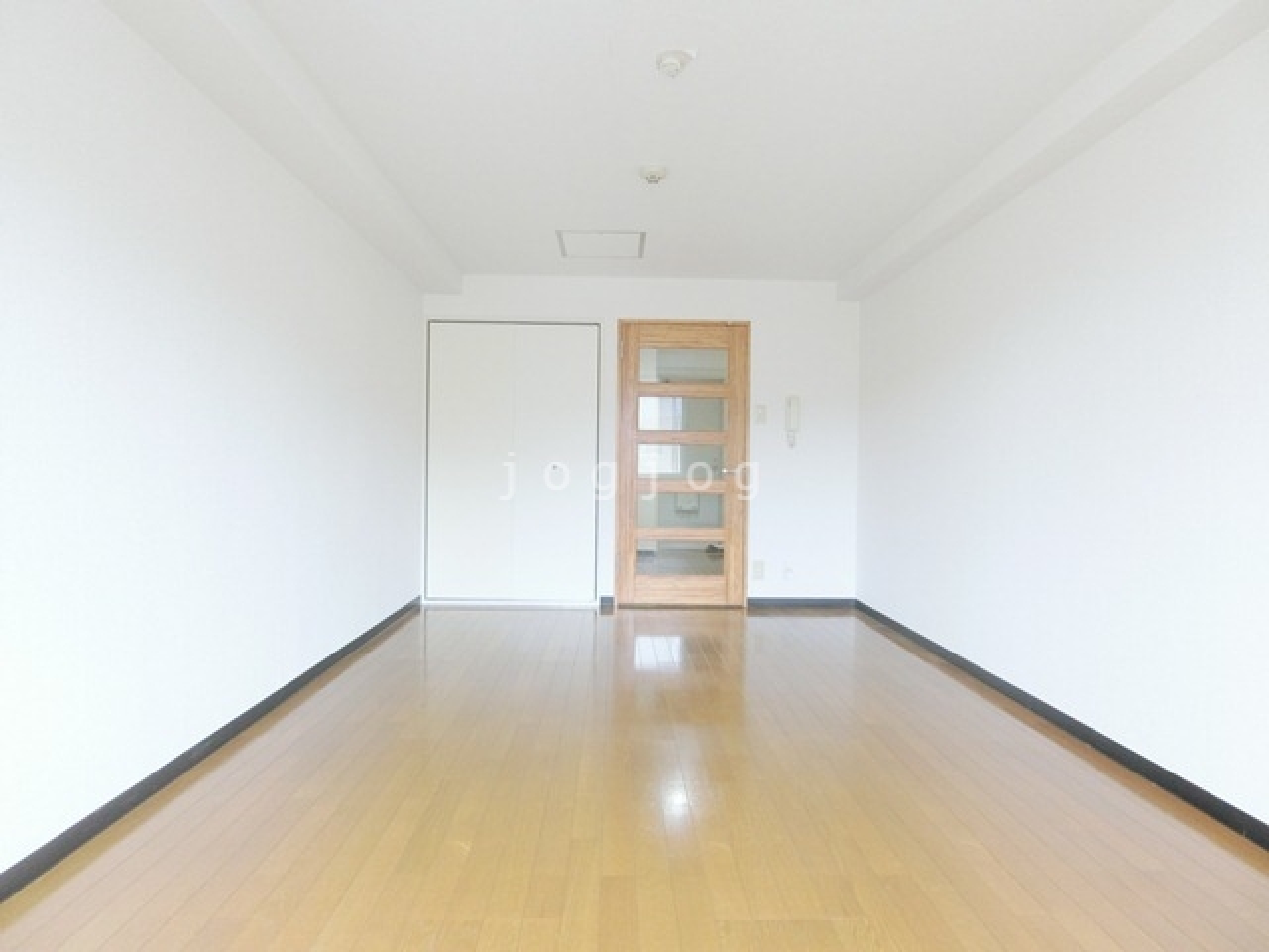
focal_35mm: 19
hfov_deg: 84.7
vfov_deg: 68.7
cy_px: 476
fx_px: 697
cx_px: 634
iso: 400
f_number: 2.7
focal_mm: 4.06
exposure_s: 1/40
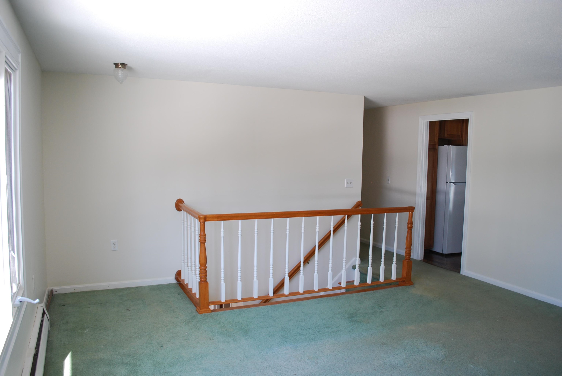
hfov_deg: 67.3
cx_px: 281
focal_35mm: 27
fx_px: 422
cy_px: 188
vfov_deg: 48.0
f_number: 3.5
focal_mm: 18
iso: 200
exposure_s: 1/40
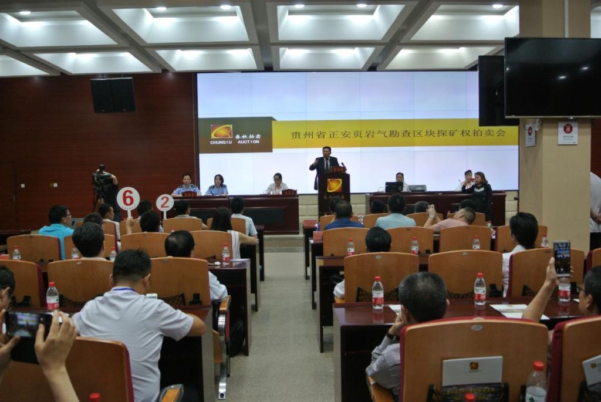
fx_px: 485
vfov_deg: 45.1
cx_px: 300
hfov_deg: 63.6
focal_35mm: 29
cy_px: 201
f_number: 3.5
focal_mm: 11
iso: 280
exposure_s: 1/60
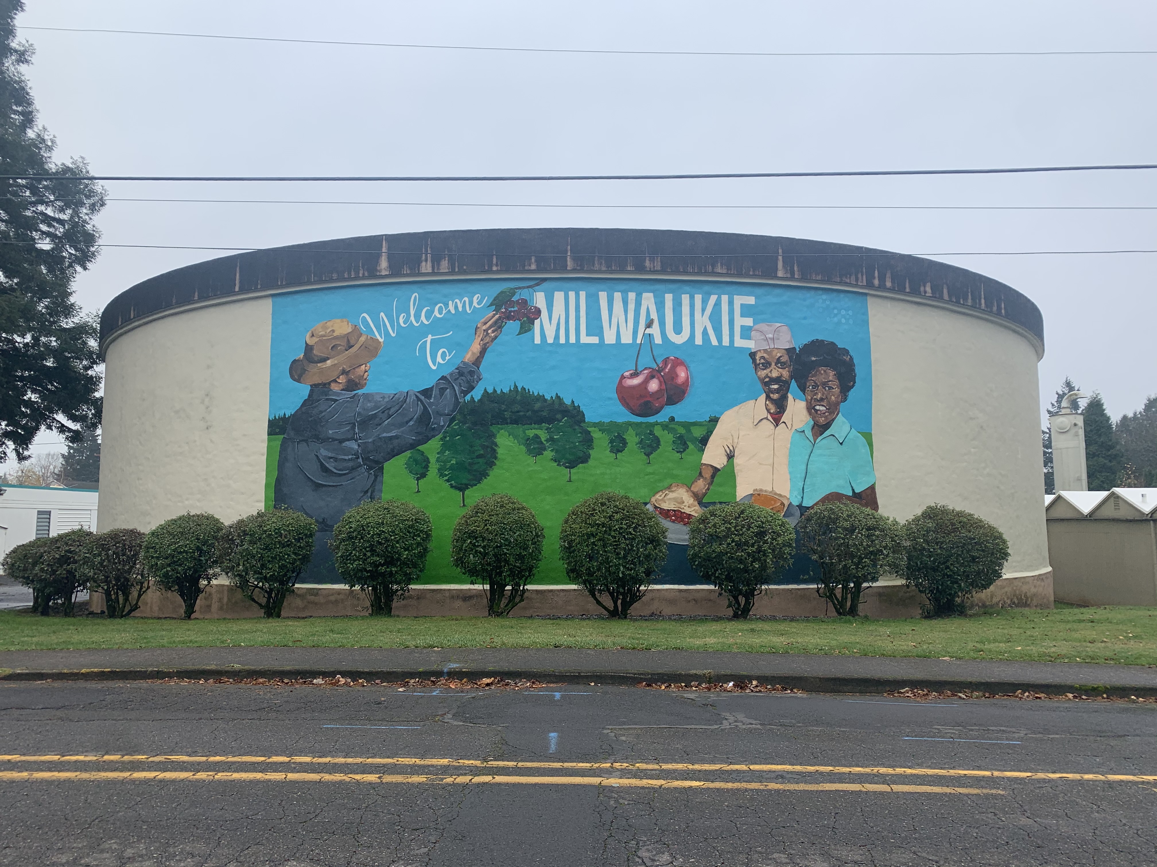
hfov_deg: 67.3
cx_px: 578
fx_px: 869
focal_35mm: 26
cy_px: 434
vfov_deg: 53.1
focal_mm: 4.25
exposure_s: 1/431
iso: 25
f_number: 1.8
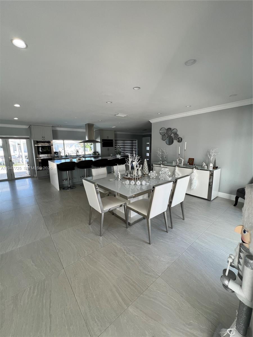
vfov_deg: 106.2
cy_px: 168
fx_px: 127
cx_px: 126
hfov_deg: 89.9
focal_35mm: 13
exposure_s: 1/120
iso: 50
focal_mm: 1.57
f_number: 1.8
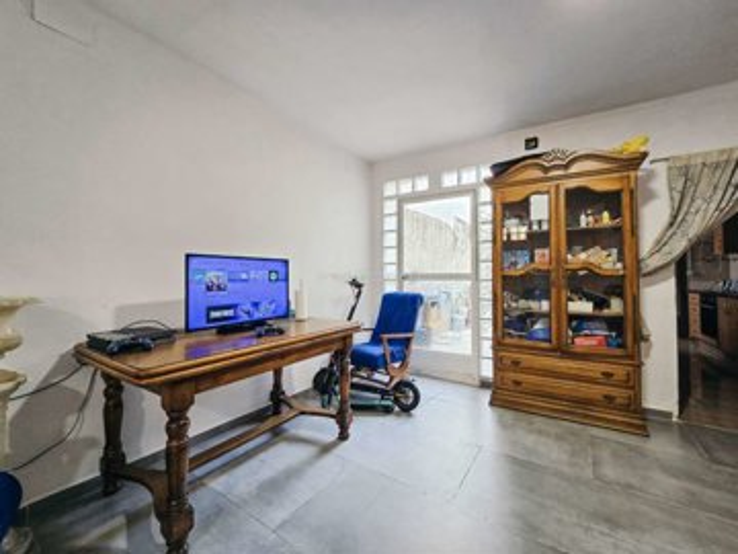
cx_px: 369
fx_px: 277
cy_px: 277
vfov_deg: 89.9
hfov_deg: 106.2
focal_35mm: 13
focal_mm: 2.2
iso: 100
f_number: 2.2
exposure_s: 1/50
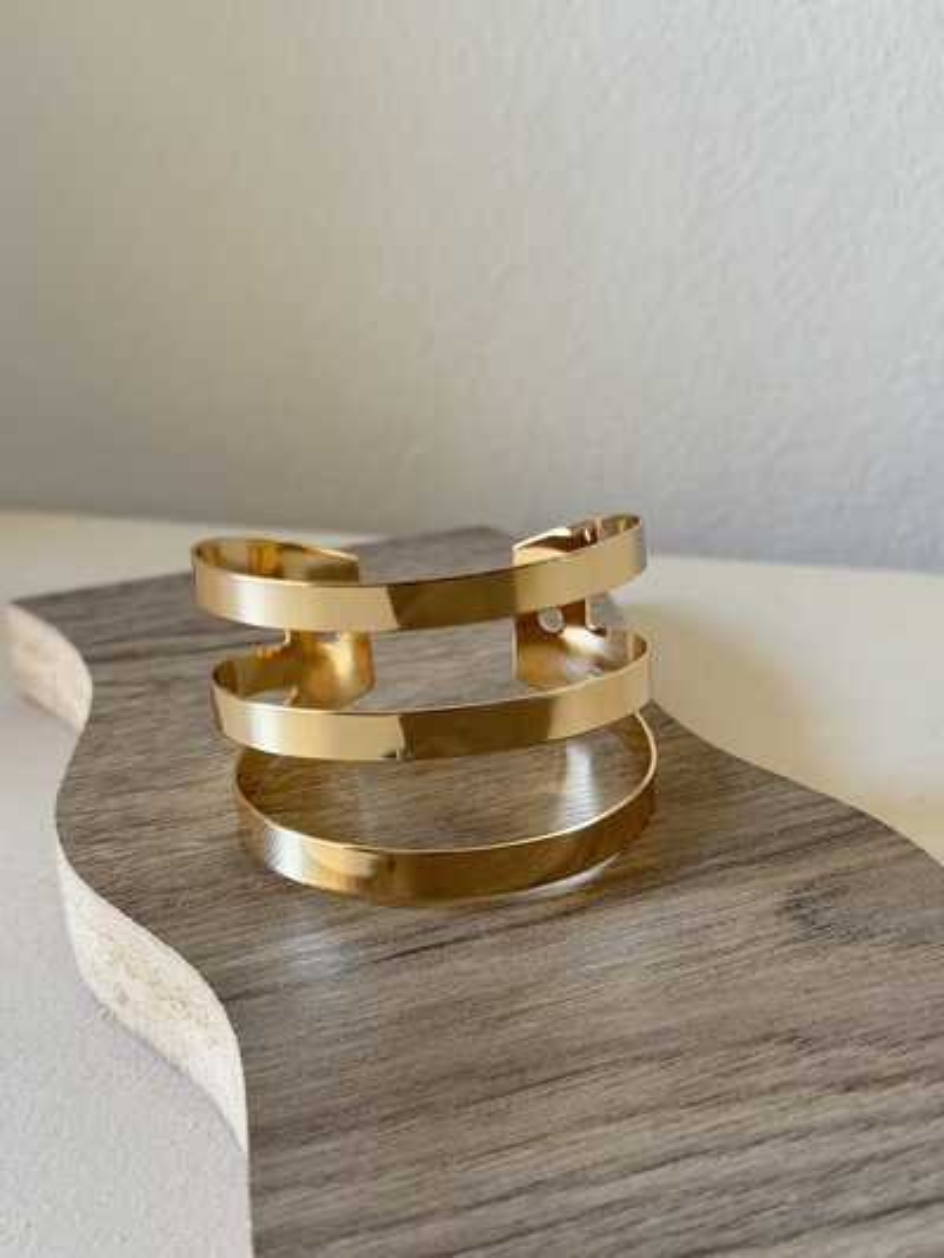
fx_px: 1745
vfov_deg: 39.6
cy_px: 629
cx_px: 472
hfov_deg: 30.3
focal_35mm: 48
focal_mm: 6.76
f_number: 1.78
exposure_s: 1/60
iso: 100
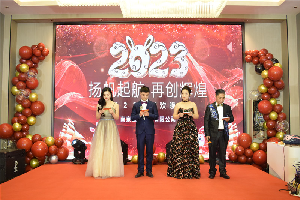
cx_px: 150
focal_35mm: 36
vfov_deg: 36.9
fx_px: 300
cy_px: 100
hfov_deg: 53.1
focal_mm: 24
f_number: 6.3
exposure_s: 1/125
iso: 1600
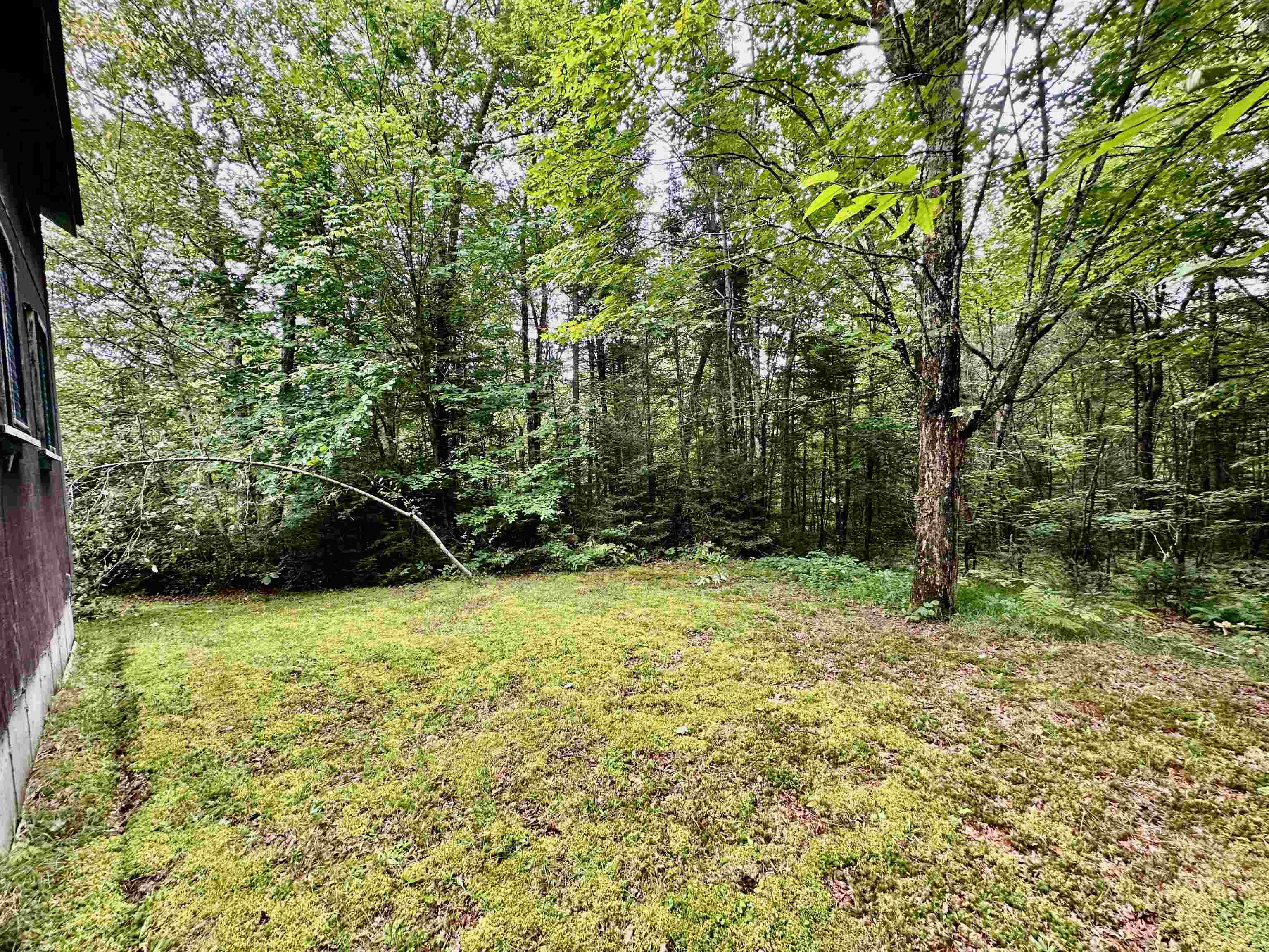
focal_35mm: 14
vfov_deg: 85.7
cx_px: 634
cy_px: 476
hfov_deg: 102.1
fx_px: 513
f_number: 2.2
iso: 125
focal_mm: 2.22
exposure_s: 1/99
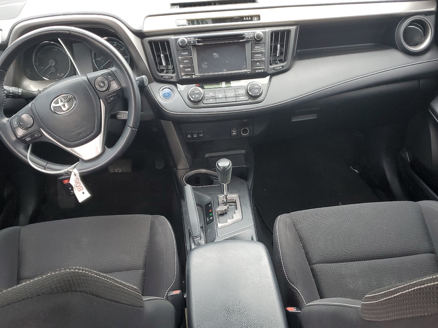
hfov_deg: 52.6
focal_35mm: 35
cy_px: 194
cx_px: 222
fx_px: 443
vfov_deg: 40.5
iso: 65
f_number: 1.5
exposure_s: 1/60.2
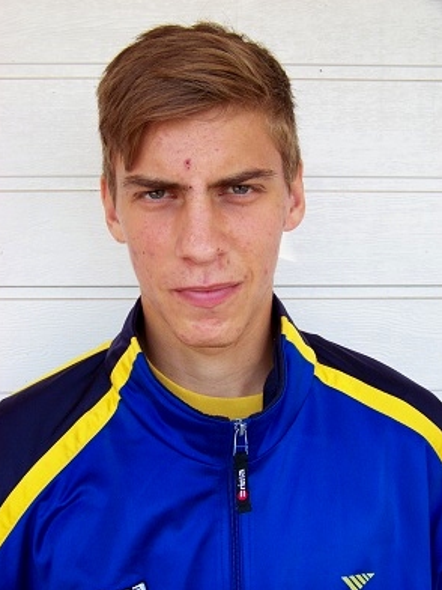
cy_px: 292
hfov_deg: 29.1
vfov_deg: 38.2
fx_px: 851
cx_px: 218
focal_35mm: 50
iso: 64
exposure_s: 1/100
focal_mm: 7.6
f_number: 2.8
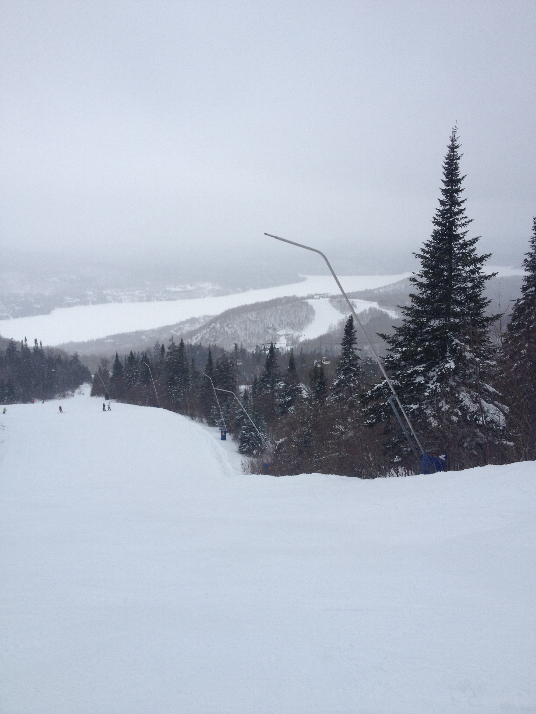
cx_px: 268
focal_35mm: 35
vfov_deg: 52.6
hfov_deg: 40.7
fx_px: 723
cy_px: 357
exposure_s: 1/236
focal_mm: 4.28
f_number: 2.4
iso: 50
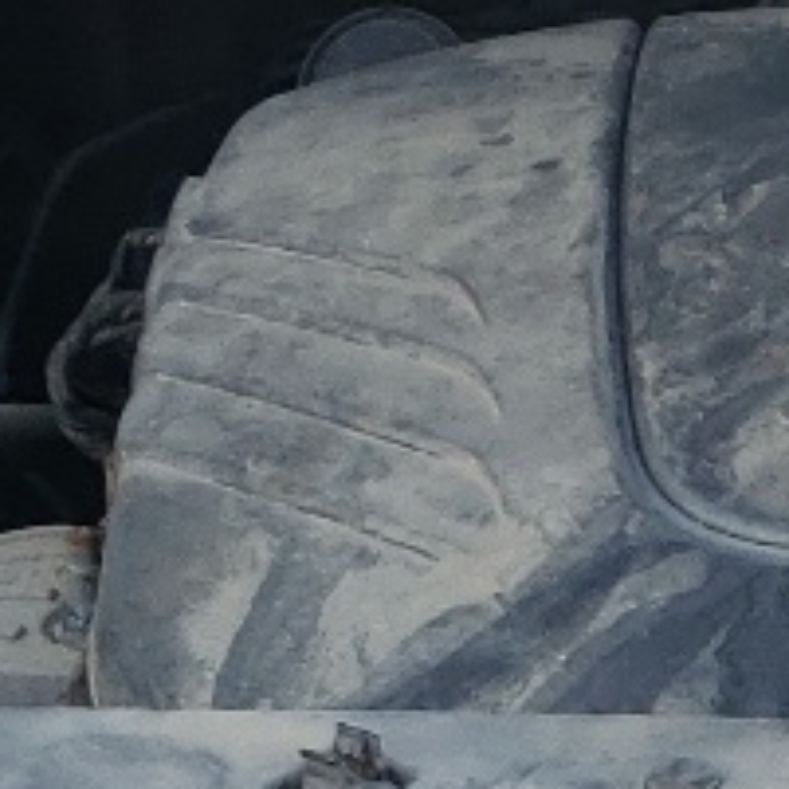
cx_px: 1339
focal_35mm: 183
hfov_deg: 9.2
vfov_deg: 9.2
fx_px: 4719
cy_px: 1272
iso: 50
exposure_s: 1/1250
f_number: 1.5
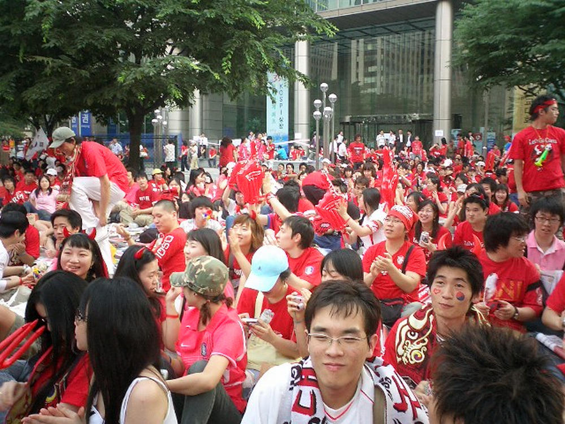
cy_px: 212
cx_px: 282
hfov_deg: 50.1
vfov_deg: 38.7
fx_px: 604
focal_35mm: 37
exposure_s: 1/80
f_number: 3.5
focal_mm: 5.6
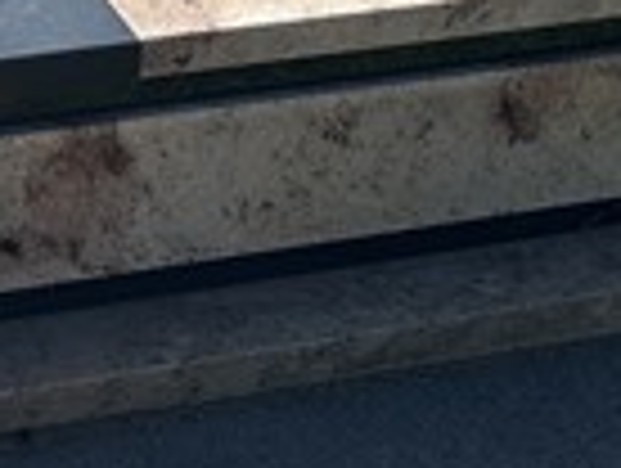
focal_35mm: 114
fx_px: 2049
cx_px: -164
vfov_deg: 12.5
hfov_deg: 16.4
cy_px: -212
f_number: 1.5
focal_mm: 5.7
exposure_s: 1/4831
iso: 50
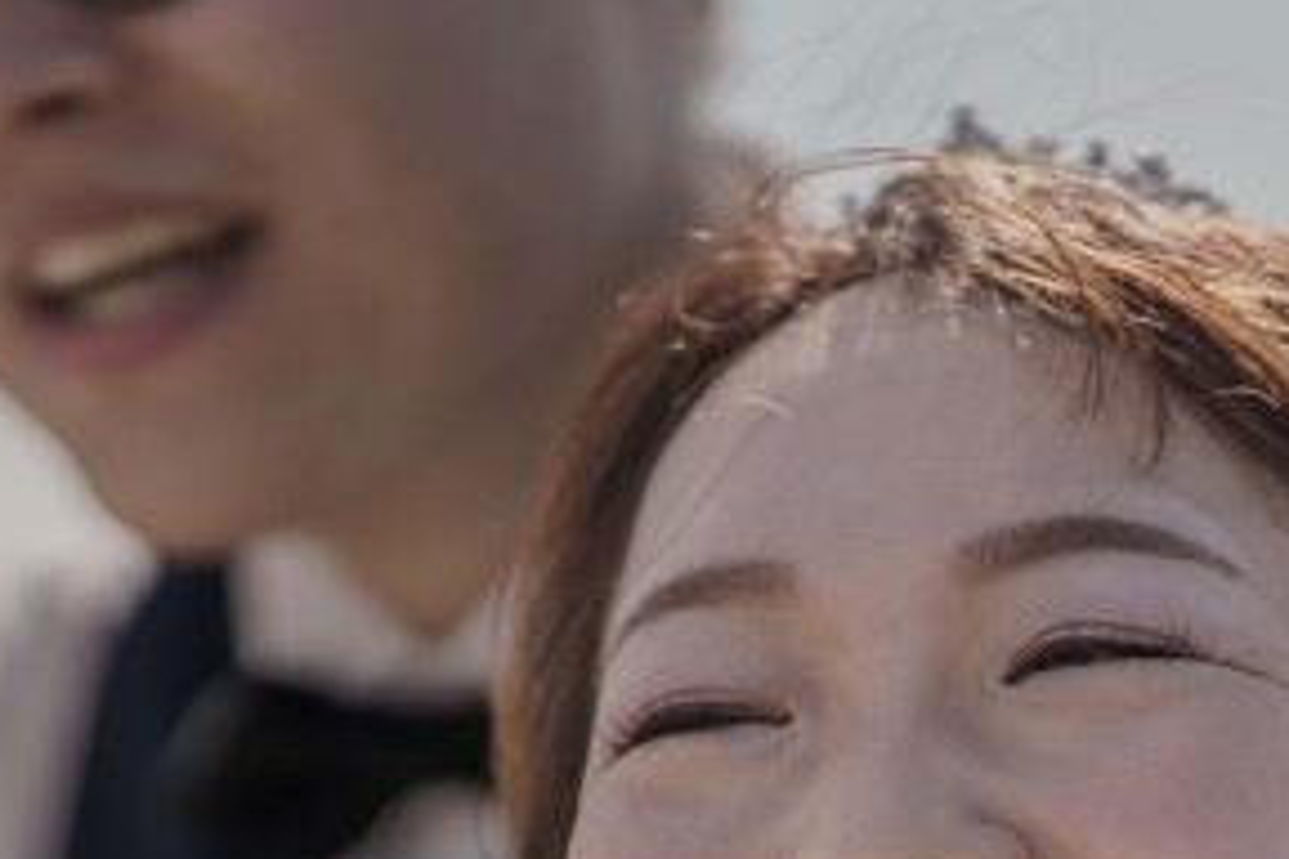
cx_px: 730
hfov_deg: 5.5
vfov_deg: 3.7
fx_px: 13426
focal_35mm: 375
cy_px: 897
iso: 100
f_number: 1.8
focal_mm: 135
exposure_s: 1/8000
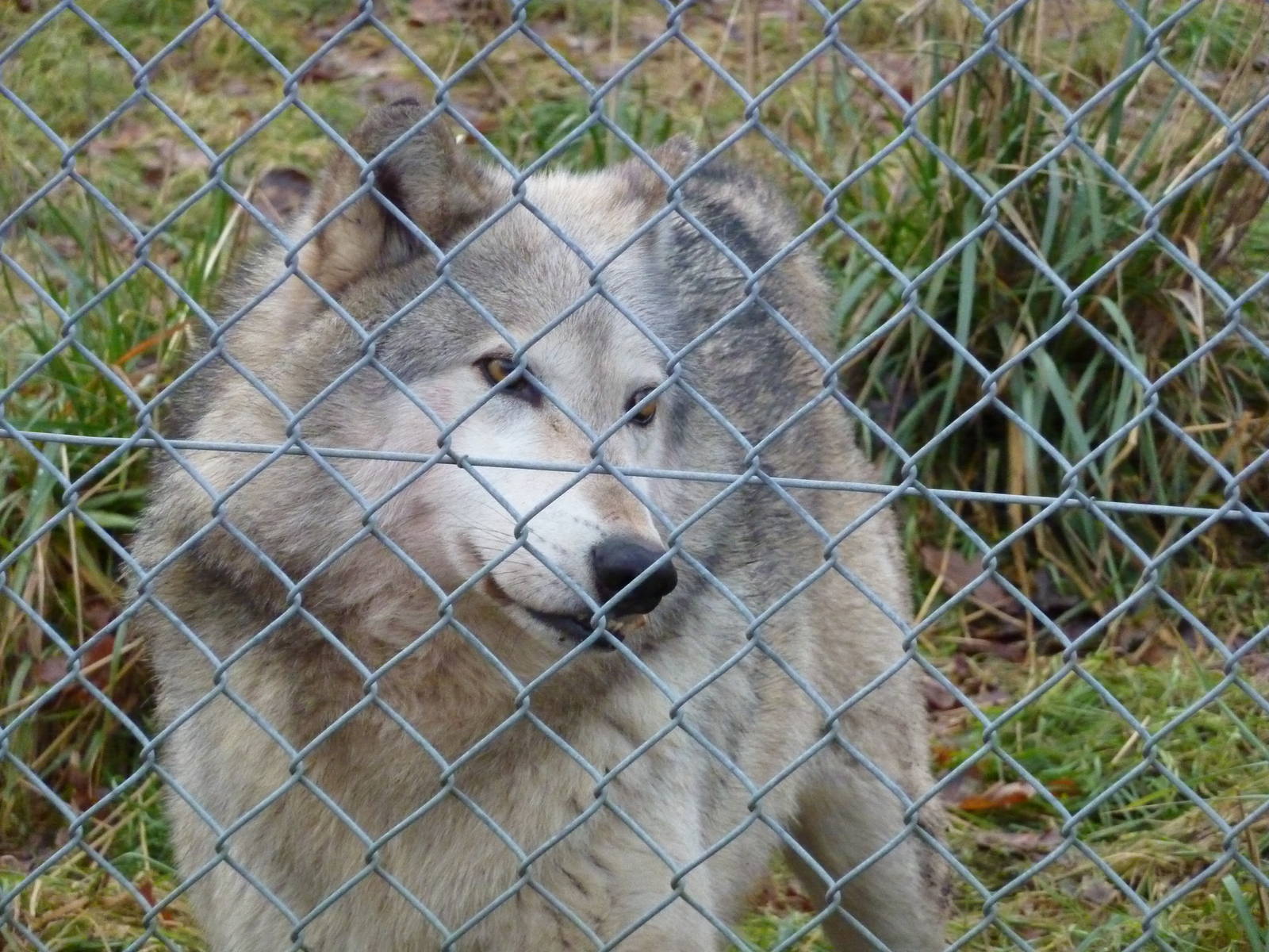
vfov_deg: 5.3
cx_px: 634
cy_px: 476
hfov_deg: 7.1
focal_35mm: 278
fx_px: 10191
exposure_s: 1/320
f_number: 4.8
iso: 800
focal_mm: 45.7
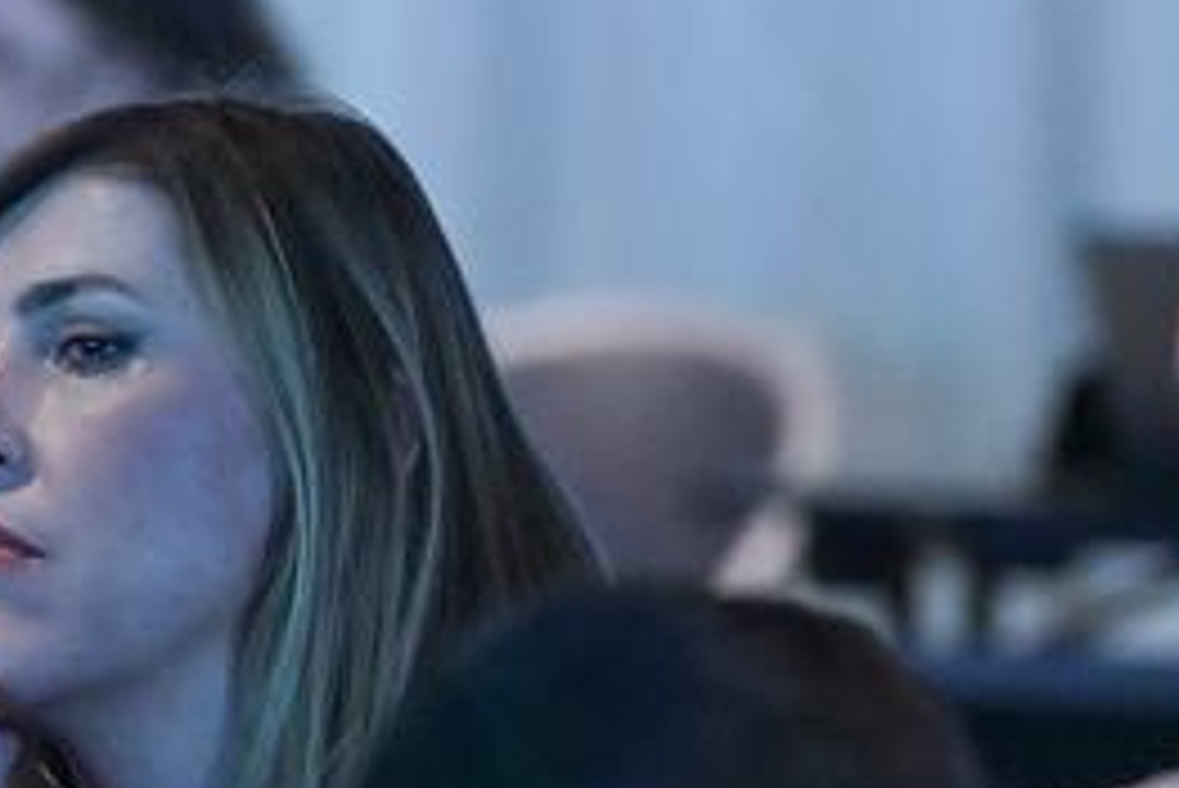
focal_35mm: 709
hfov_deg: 2.9
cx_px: -1287
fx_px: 23232
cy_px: 367
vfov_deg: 1.9
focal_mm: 116
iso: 1600
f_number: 2.8
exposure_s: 1/100
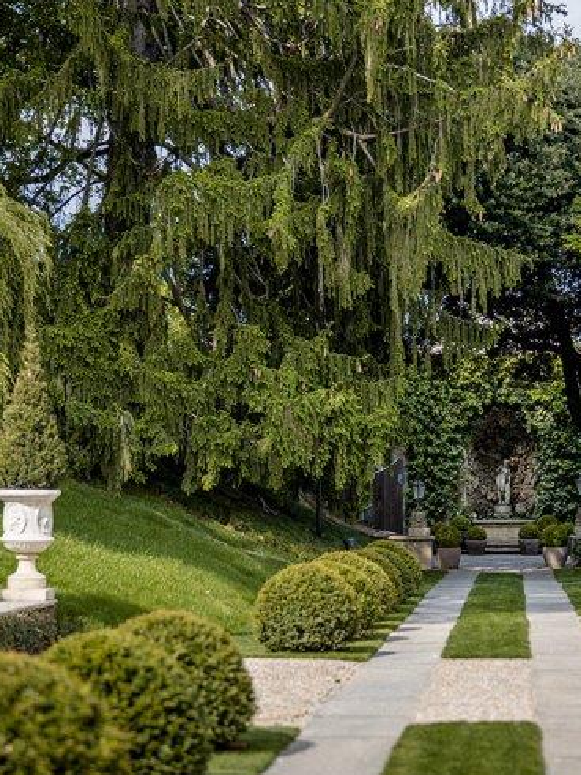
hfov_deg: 14.7
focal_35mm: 100
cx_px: 442
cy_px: 322
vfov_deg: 19.6
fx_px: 2238
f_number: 1.2
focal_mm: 50
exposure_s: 1/8000
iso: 80
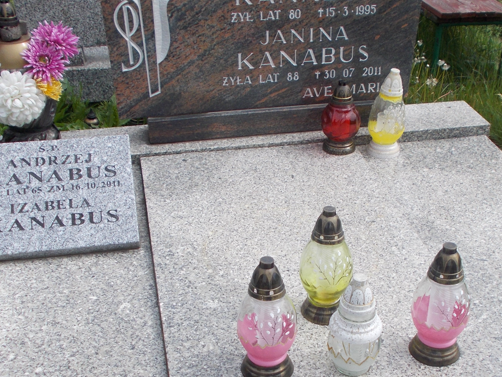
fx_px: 725
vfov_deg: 28.8
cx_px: 283
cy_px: 273
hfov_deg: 38.1
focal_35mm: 50
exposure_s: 1/125
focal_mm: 4.6
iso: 80
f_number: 8
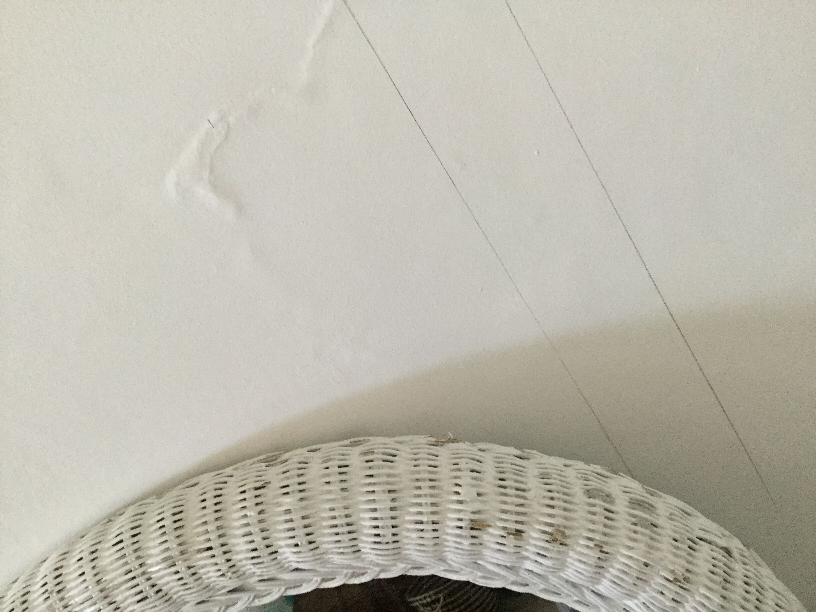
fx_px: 731
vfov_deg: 45.4
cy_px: 306
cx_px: 408
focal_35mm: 31
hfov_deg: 58.4
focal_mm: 3.3
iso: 160
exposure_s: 1/33
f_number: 2.4
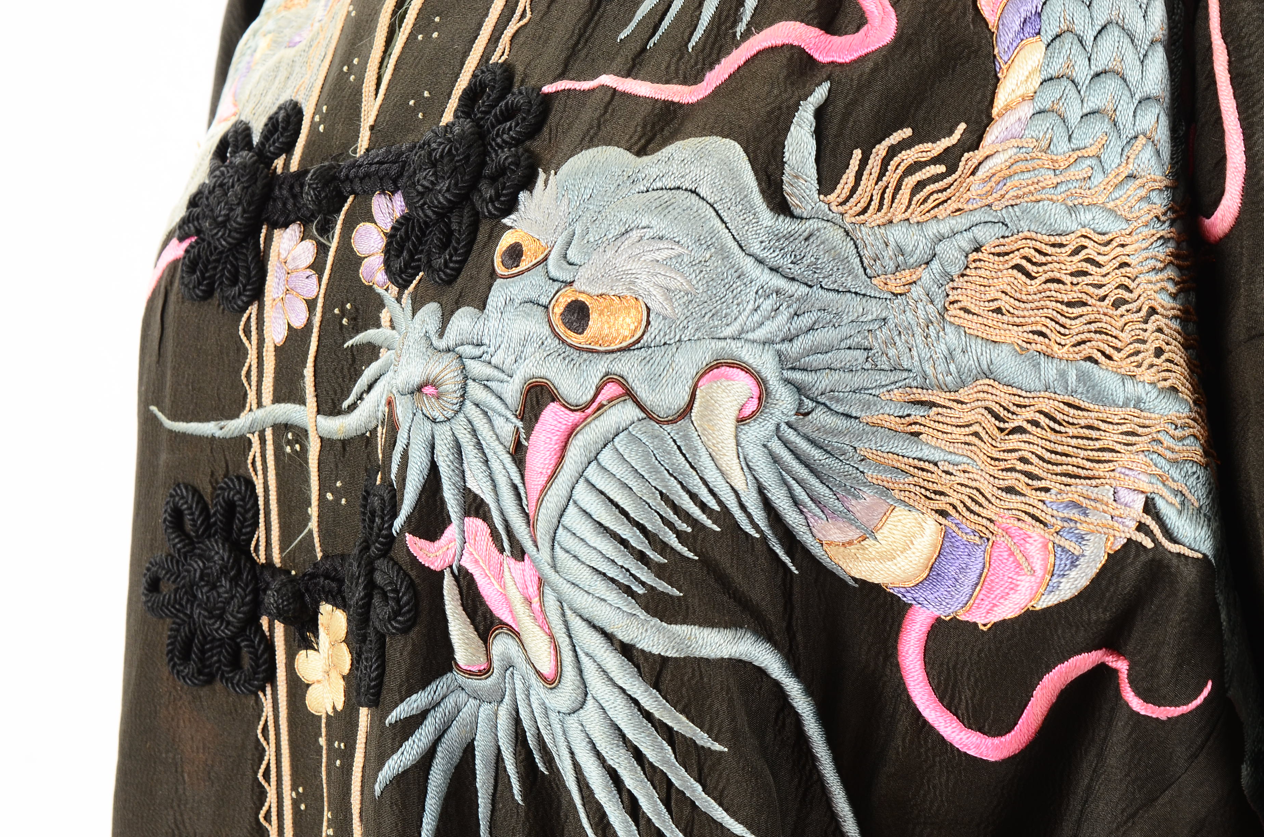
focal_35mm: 82
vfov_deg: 16.5
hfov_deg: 24.7
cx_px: 632
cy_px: 418
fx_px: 2891
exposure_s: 1/40
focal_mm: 55
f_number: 10
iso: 320
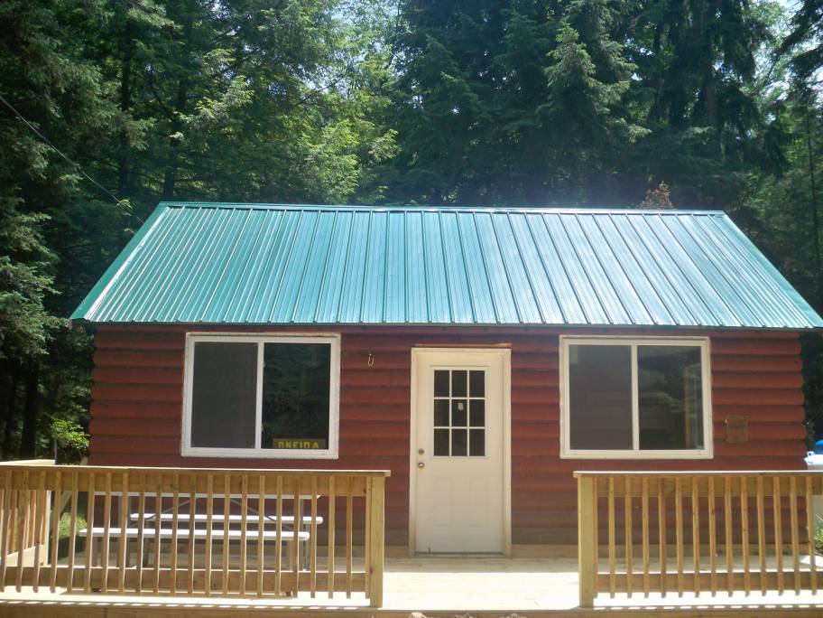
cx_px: 412
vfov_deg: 40.7
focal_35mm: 35
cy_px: 309
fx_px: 832
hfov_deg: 52.6
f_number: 3.1
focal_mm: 6.3
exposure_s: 1/400
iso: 64
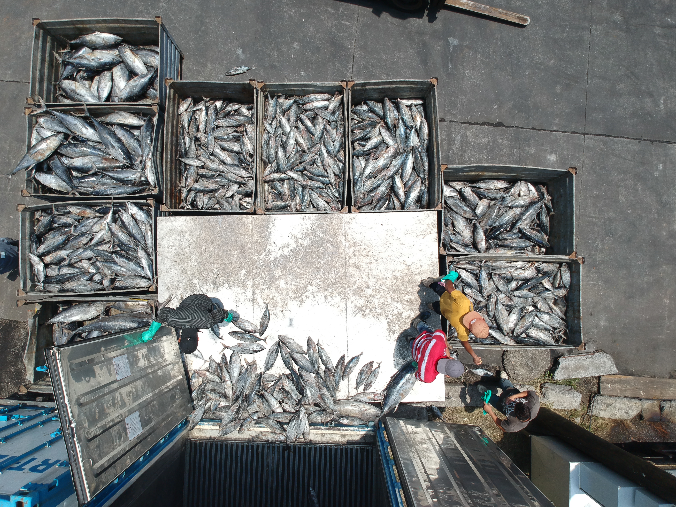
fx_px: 488
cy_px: 254
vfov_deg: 54.9
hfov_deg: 69.4
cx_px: 338
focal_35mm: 25
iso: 200
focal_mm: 4.49
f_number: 2.6
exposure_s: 1/2500
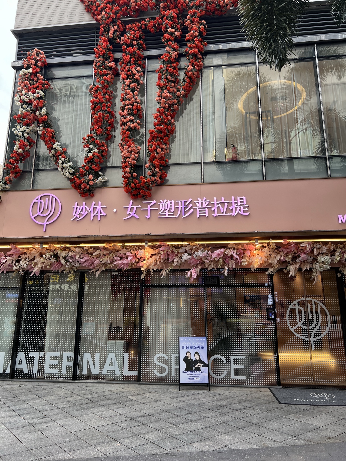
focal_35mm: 26
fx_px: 347
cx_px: 173
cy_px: 230
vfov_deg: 67.3
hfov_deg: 53.1
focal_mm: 5.7
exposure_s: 1/123
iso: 32
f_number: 1.5
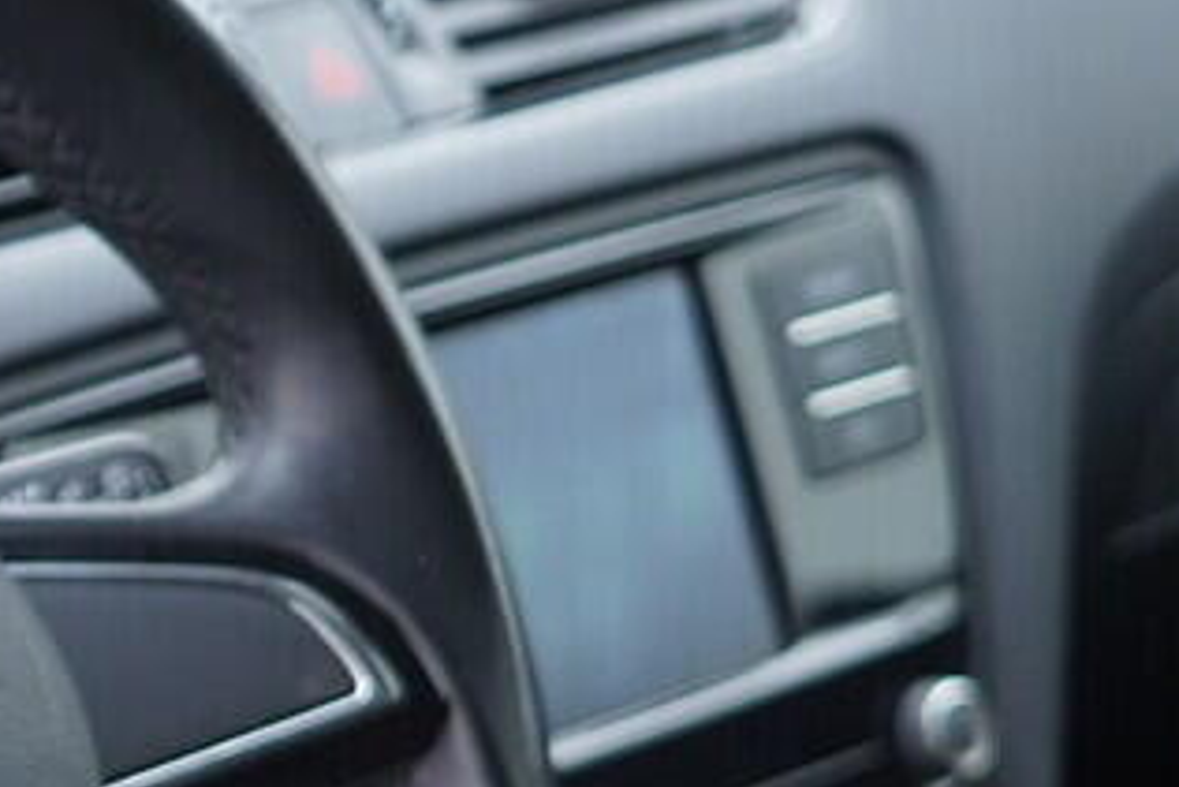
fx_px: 5373
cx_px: -571
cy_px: 944
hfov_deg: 12.0
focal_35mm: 164
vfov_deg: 8.3
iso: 250
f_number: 2.8
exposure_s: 1/40
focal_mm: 24
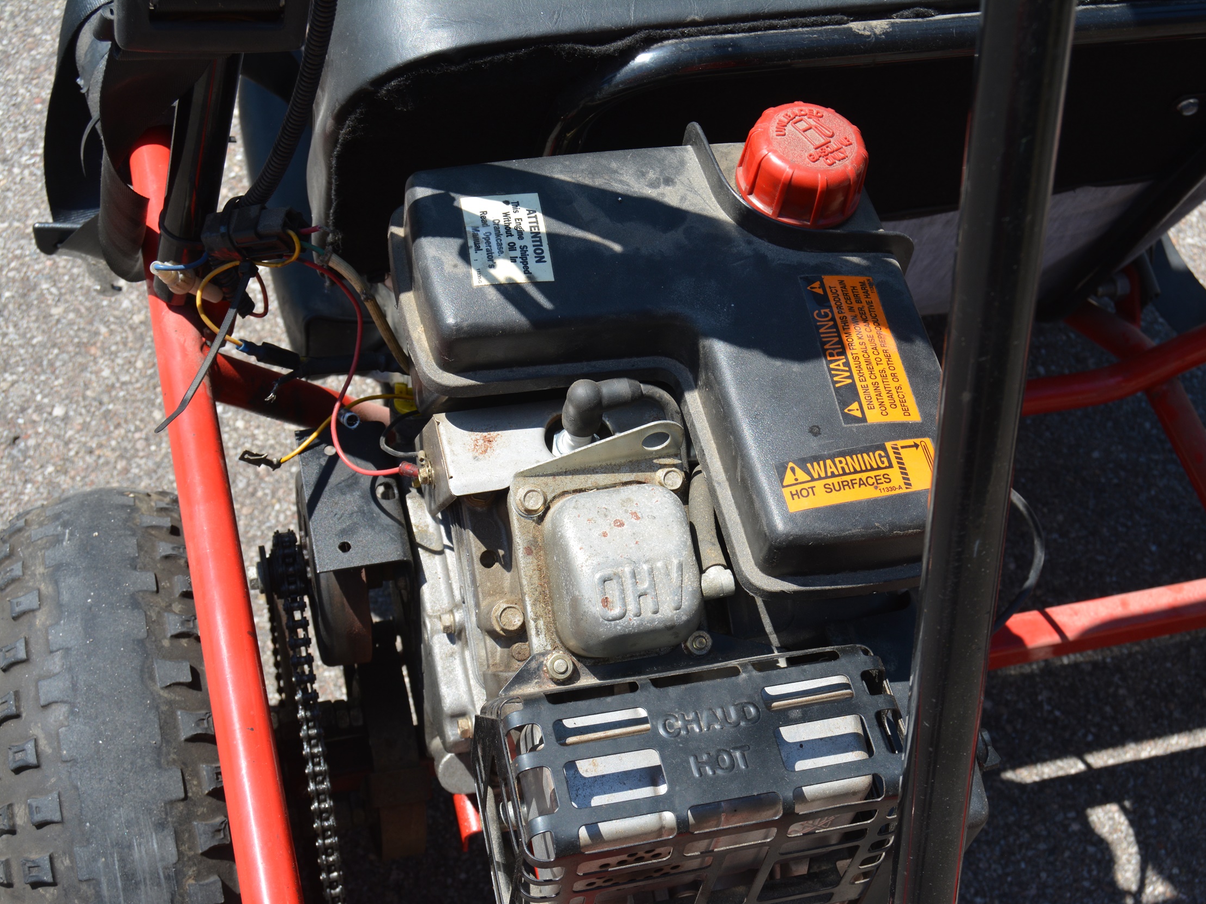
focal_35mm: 51
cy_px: 452
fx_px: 1761
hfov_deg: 37.7
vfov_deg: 28.8
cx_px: 681
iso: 200
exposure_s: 1/250
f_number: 8
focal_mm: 31
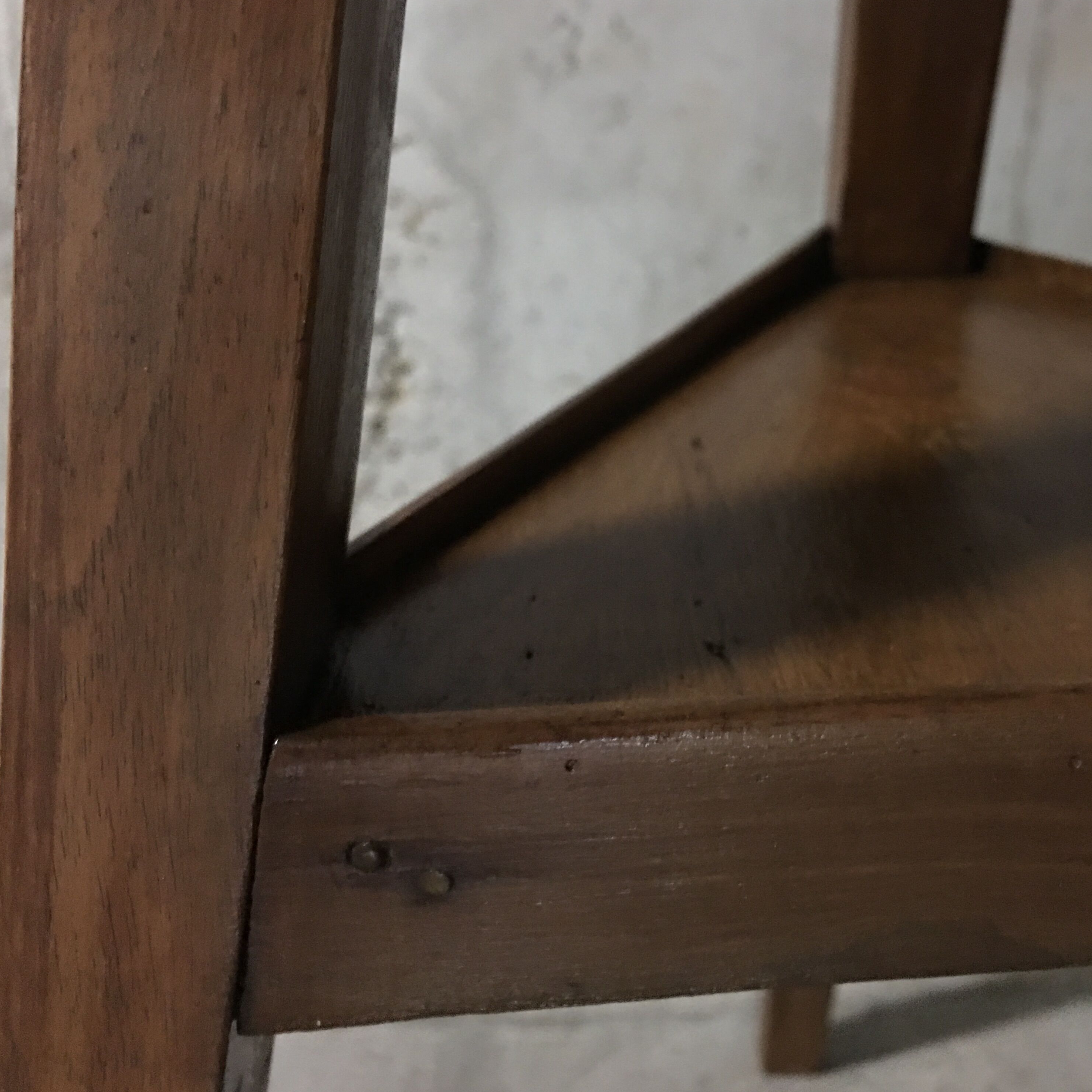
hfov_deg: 46.7
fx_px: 1249
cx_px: 692
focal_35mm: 35
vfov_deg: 47.2
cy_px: 537
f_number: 2.2
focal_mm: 4.15
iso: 125
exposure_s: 1/4
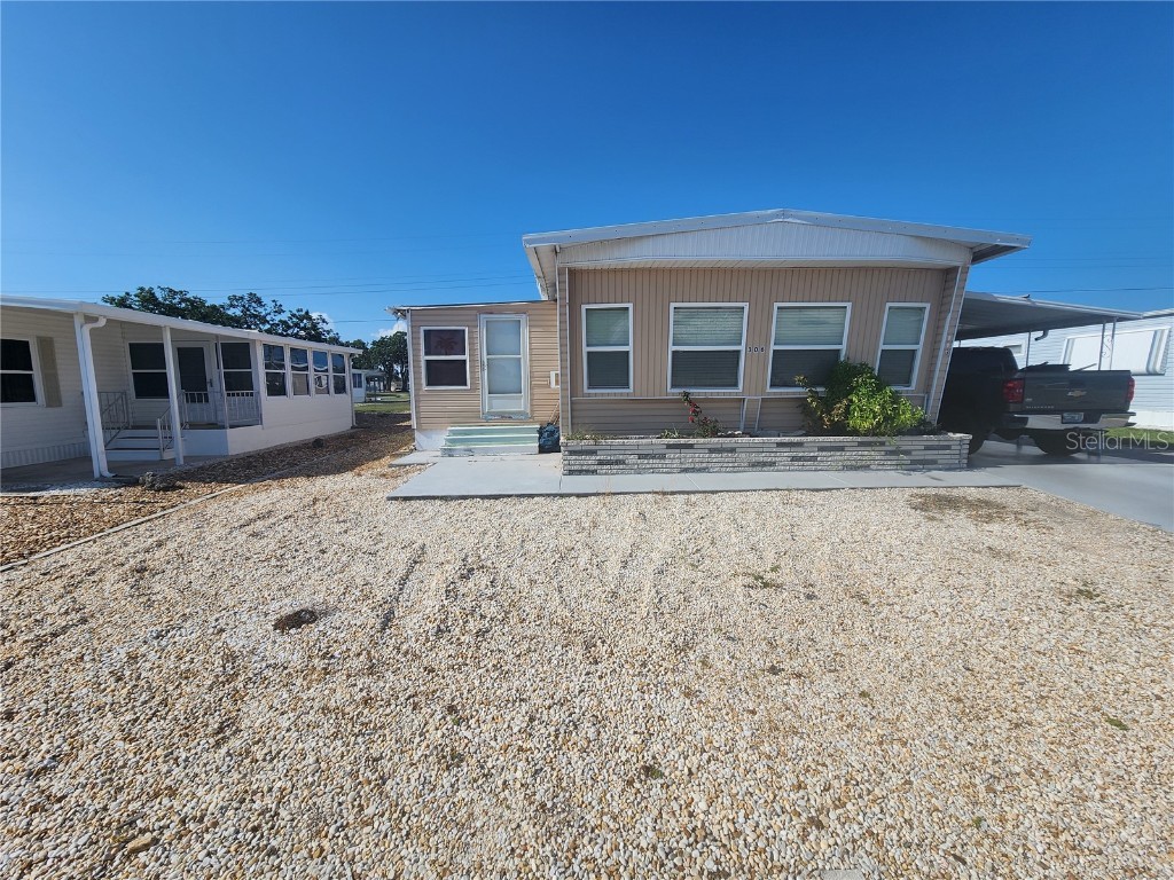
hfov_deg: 106.2
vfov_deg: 89.9
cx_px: 587
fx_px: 441
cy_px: 440
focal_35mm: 13
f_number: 2.2
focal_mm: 2.2
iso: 50
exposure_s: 1/2812
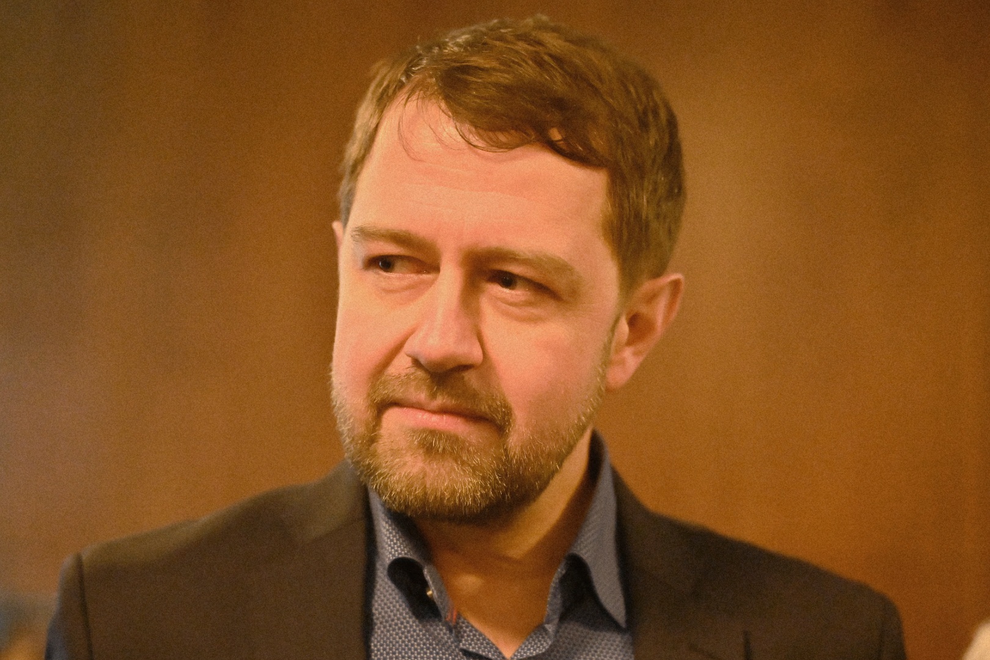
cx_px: 495
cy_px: 330
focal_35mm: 89
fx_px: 2447
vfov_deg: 15.4
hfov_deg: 22.9
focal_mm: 89
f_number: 2.8
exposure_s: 1/400
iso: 6400
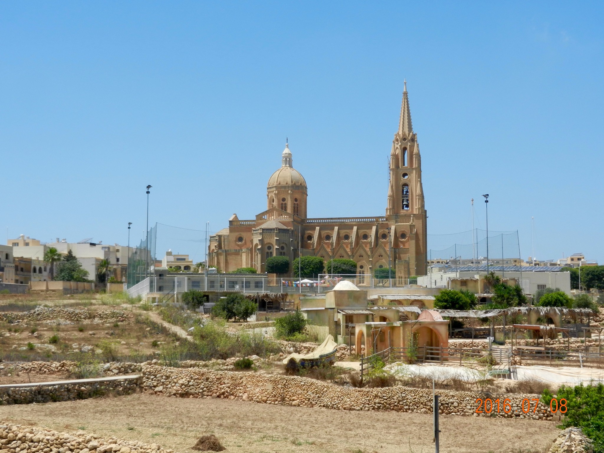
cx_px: 302
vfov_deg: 27.5
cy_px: 226
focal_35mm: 53
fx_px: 925
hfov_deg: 36.2
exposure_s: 1/1600
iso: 160
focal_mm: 9.4
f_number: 4.4
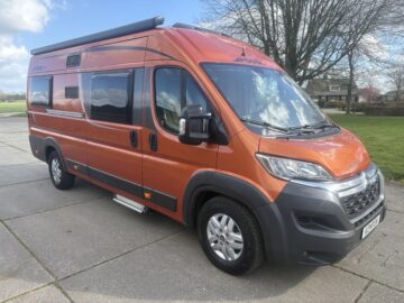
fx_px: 303
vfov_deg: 53.1
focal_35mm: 26
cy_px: 152
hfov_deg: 67.3
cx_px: 202
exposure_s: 1/1064
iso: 50
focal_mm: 5.96
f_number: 1.6
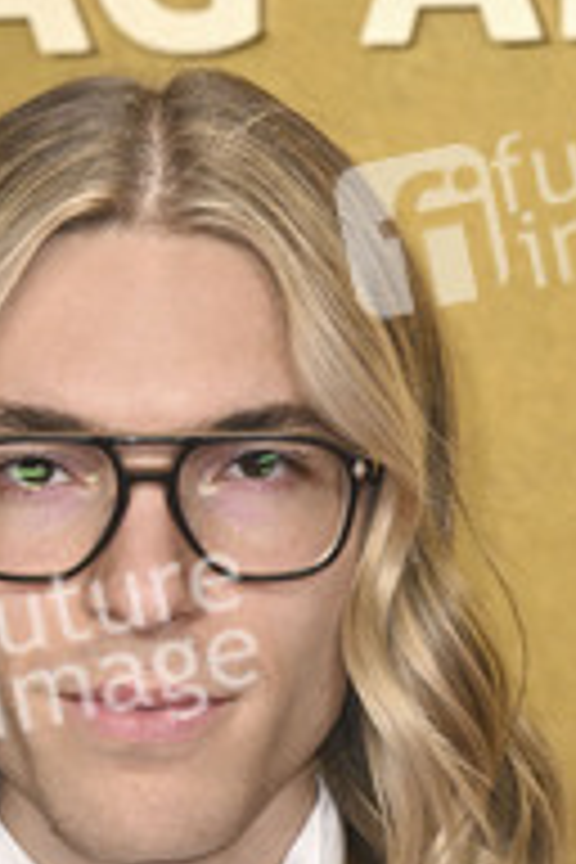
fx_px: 9191
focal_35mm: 383
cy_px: 886
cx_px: 158
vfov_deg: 5.4
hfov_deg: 3.6
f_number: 5.6
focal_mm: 123
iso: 2500
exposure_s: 1/320
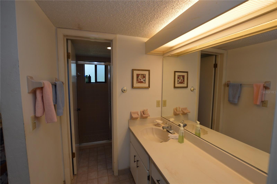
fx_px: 115
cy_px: 92
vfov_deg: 77.2
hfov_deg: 100.5
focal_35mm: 15
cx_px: 138
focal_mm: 10
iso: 400
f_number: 5
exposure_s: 1/100
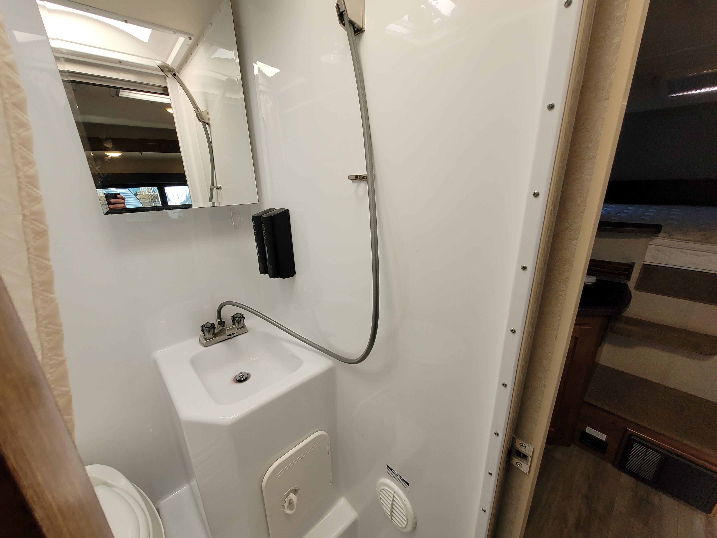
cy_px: 269
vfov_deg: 89.9
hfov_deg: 106.2
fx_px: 269
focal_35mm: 13
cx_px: 358
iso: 64
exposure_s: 1/120
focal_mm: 1.74
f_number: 2.2
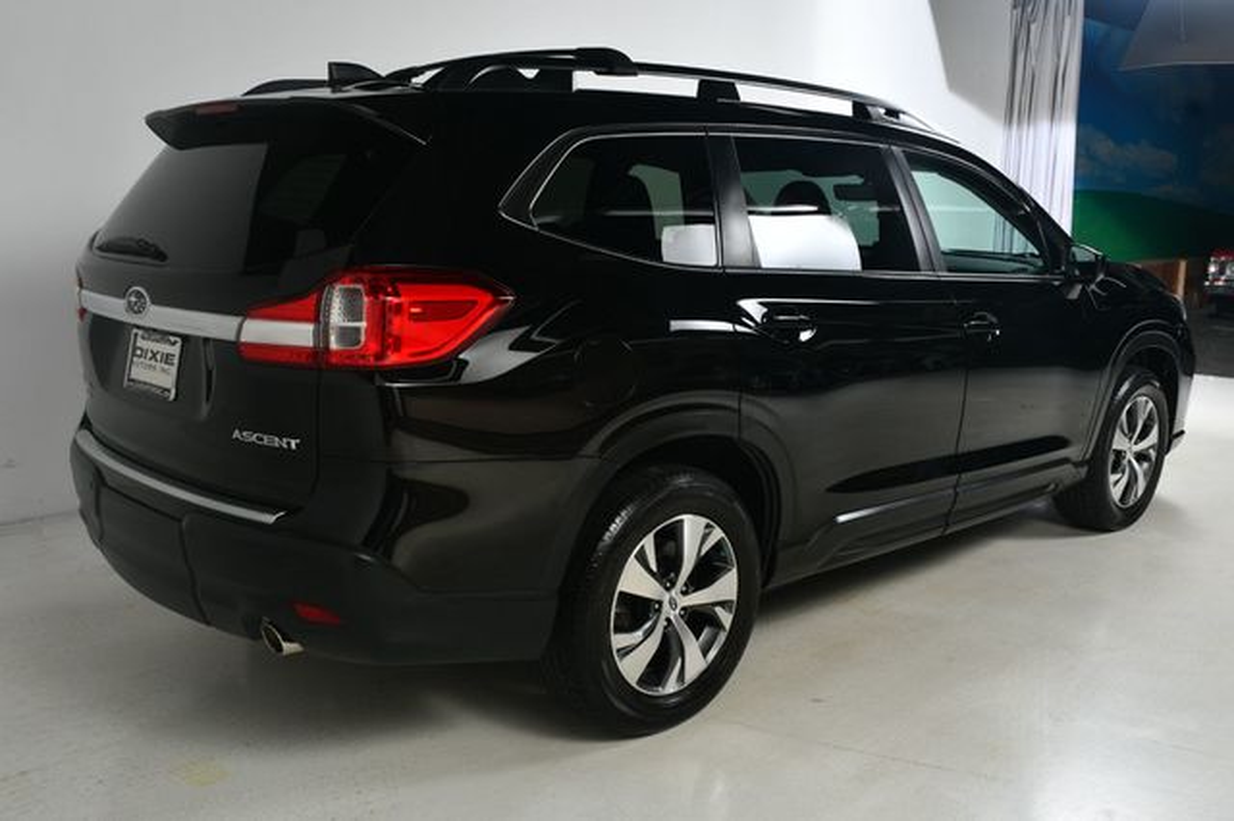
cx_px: 617
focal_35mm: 34
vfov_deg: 38.8
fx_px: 1165
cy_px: 410
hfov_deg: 55.8
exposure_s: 1/160
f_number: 11
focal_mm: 23
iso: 100
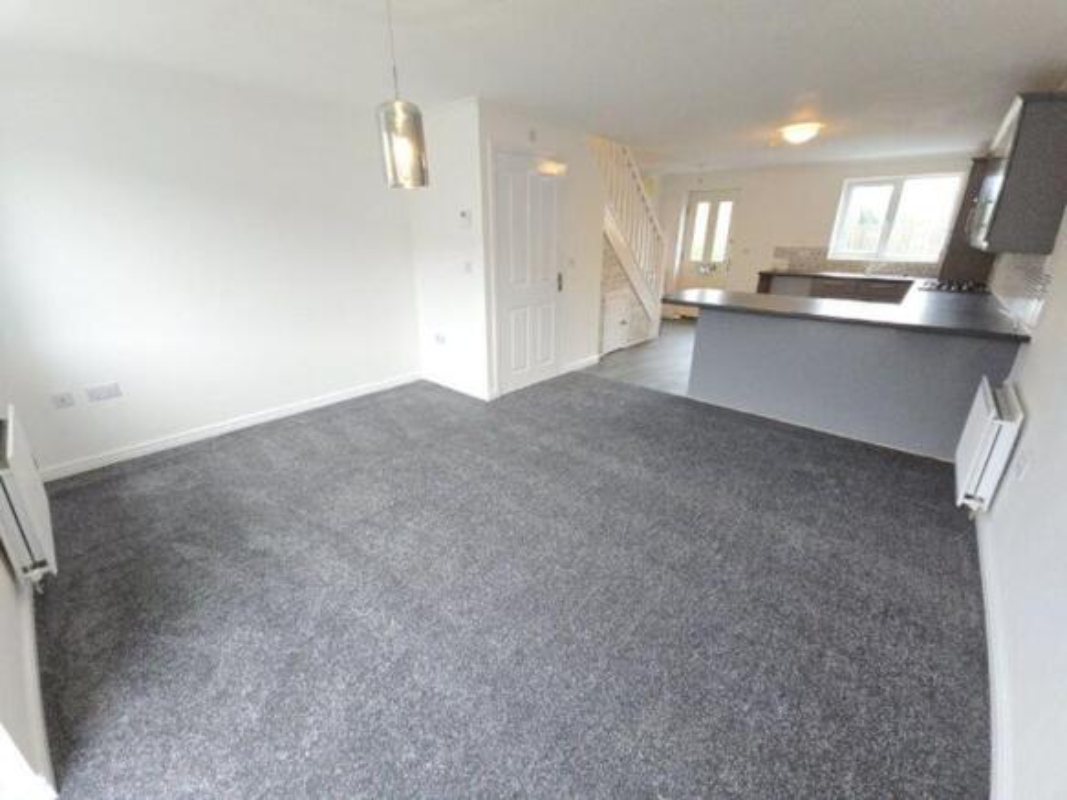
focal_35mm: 13
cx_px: 534
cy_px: 400
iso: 400
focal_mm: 2.2
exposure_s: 1/50
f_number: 2.2
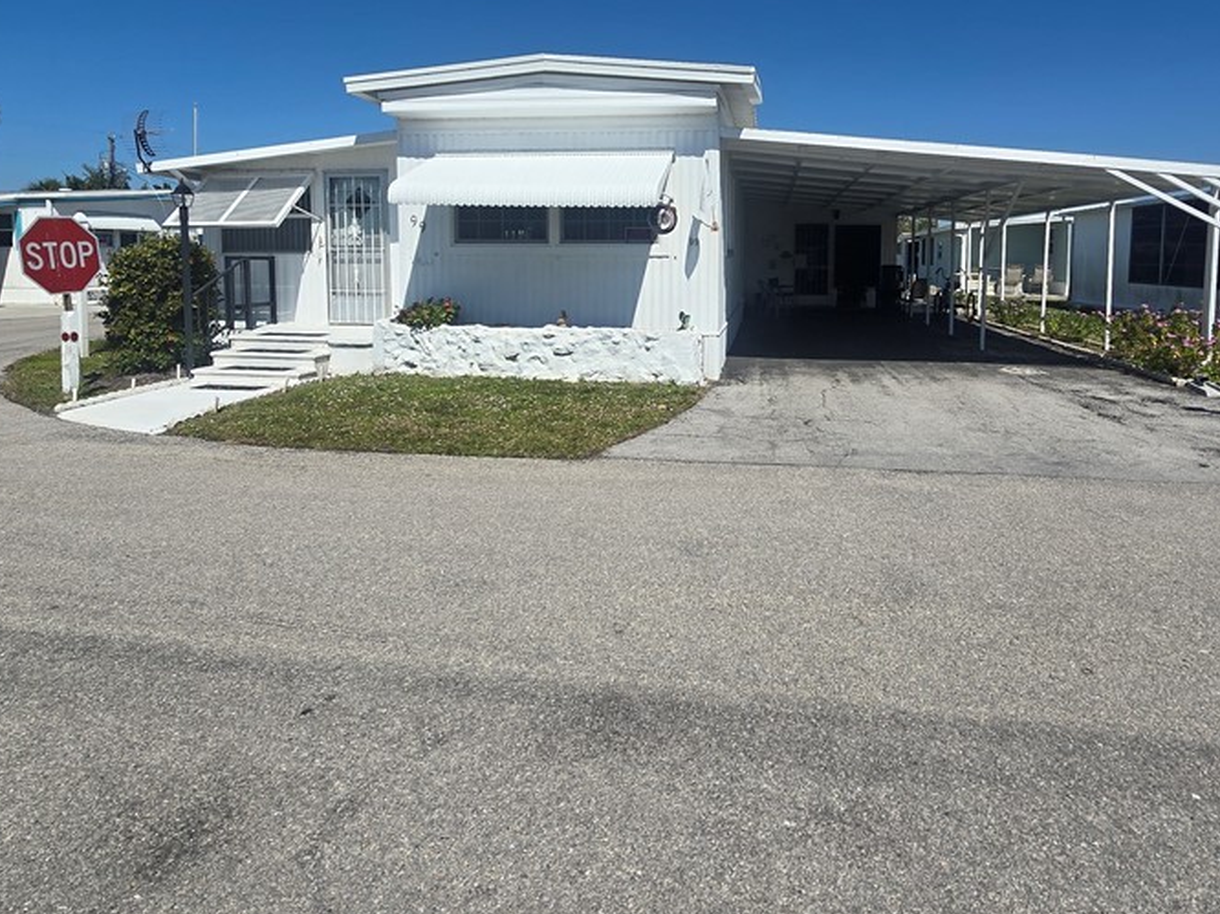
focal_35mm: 20
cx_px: 647
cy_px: 322
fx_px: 705
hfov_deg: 81.7
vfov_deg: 64.6
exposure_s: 1/4222
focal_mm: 2.2
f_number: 2.2
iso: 50
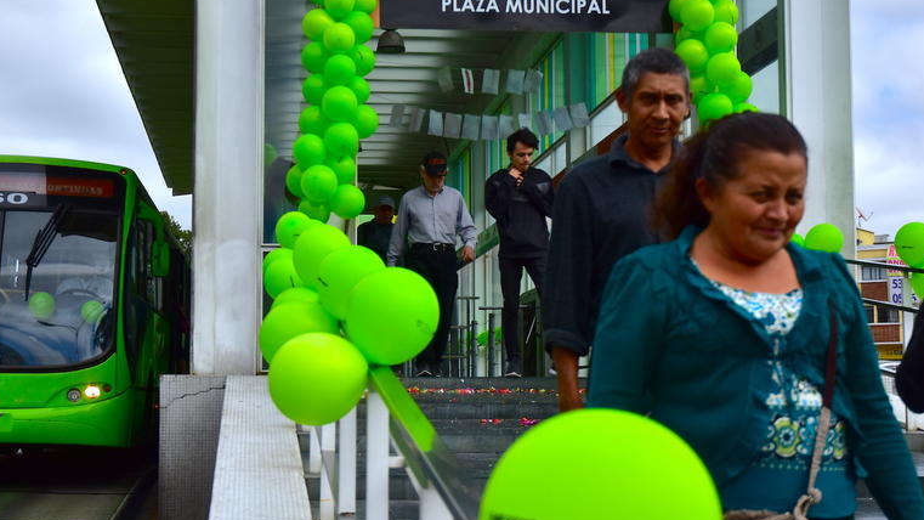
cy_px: 236
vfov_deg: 18.3
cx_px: 386
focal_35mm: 66
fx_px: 1617
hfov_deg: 31.8
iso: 200
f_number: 4
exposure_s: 1/2500
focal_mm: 34
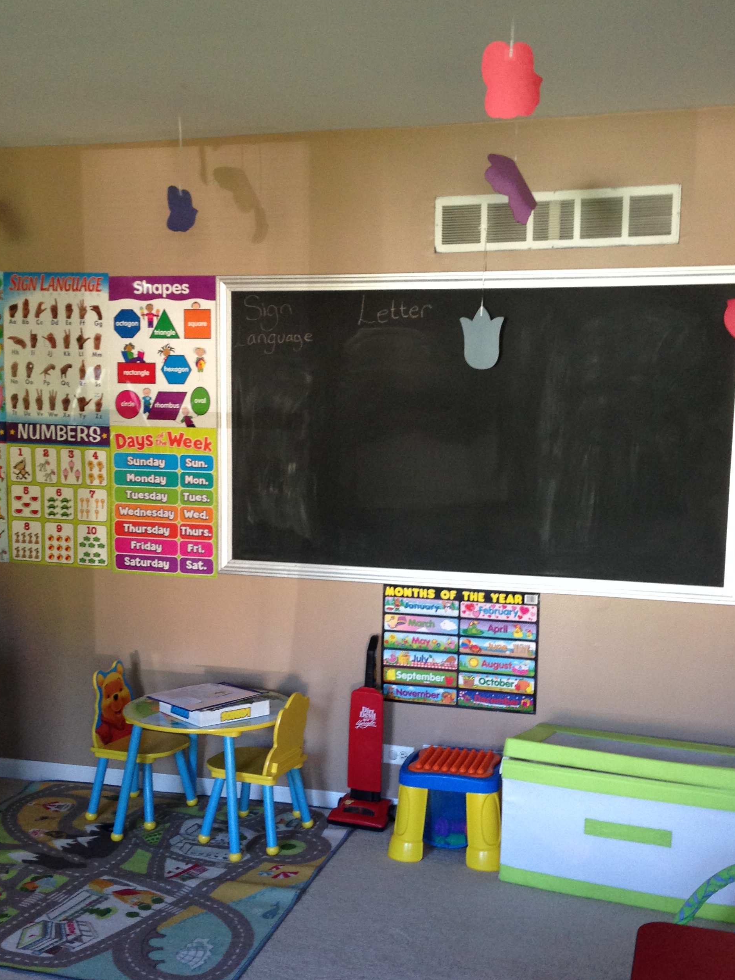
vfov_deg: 43.8
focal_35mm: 43
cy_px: 551
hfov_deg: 33.6
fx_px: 1217
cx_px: 361
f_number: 2.4
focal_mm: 4.12
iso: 160
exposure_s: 1/20
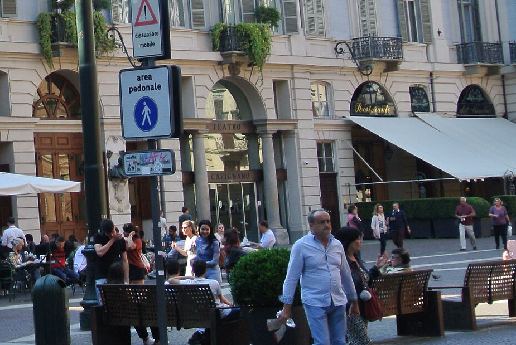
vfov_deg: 12.5
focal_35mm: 109
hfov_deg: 17.6
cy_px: 51
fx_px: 1564
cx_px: -144
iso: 100
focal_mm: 15.7
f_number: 4.2
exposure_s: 1/200
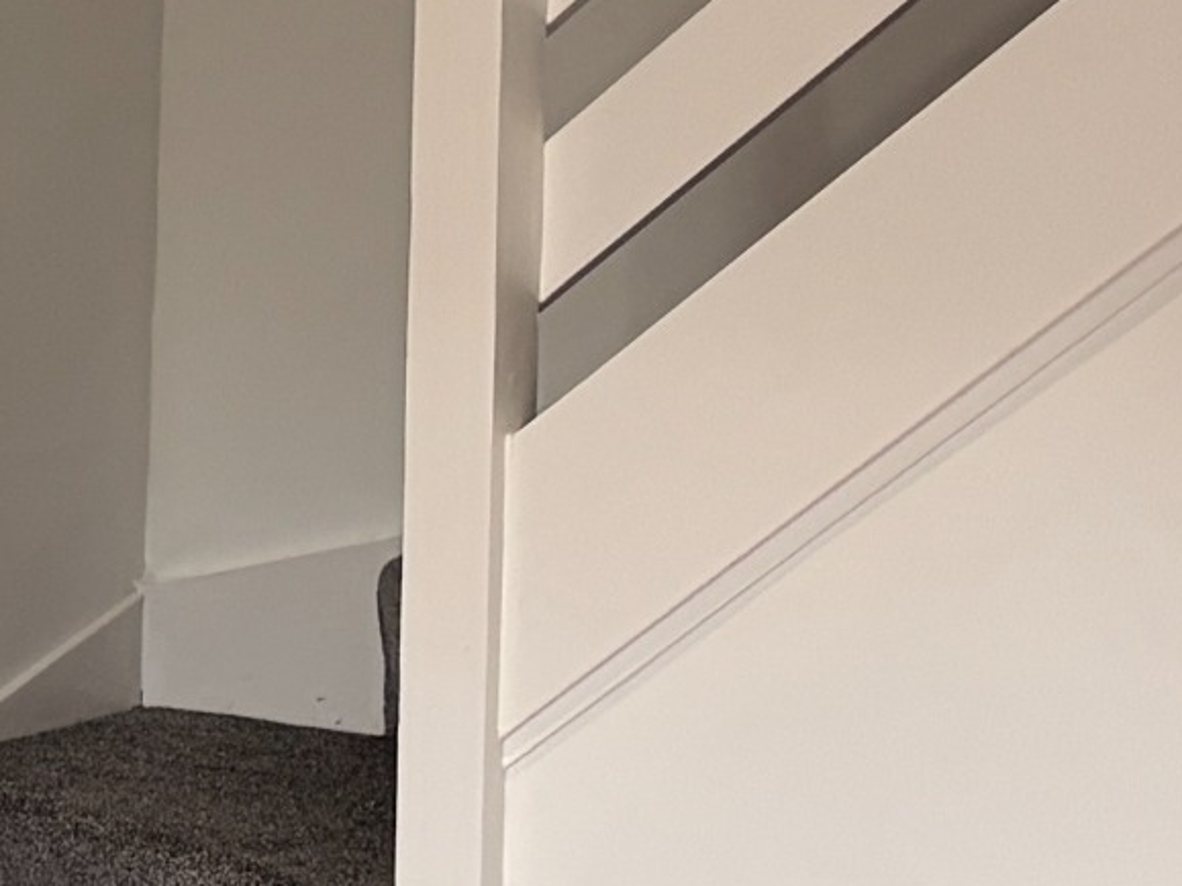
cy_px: 588
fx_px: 5155
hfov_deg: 11.7
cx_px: -1209
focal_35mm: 151
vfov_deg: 9.8
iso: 100
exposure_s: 1/100
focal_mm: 5.96
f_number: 1.6
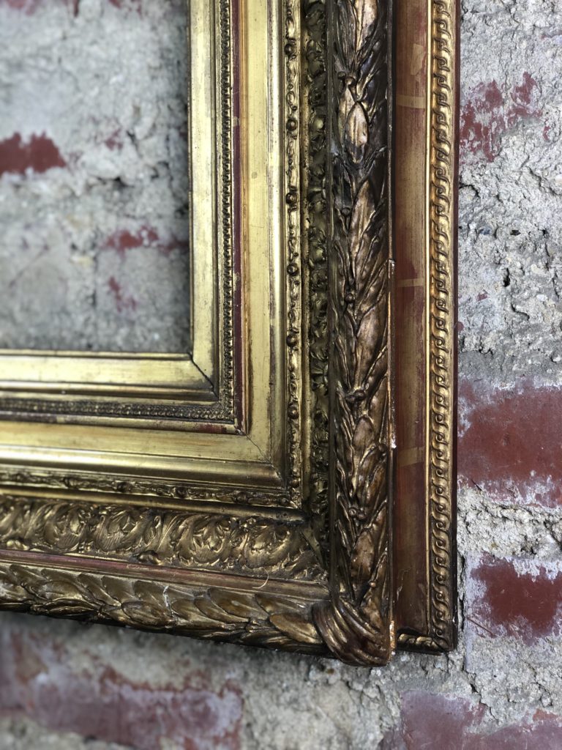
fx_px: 1126
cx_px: 281
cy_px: 375
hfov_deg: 28.0
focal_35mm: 52
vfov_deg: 36.8
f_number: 2.4
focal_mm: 6
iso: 64
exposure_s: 1/50
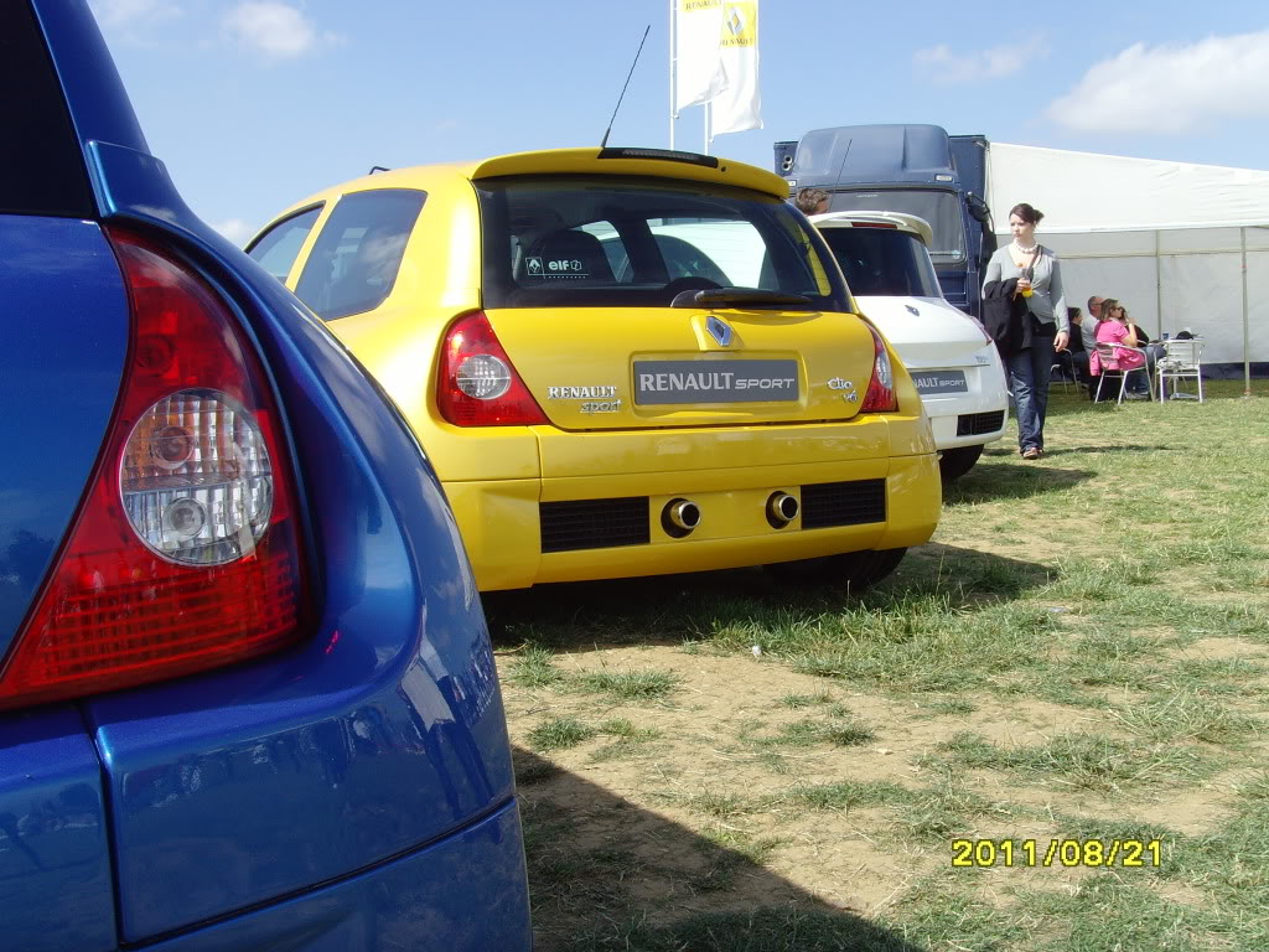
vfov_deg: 36.8
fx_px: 1430
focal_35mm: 39
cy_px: 476
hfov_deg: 47.9
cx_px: 634
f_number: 6.3
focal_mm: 6.6
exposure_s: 1/250
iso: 80
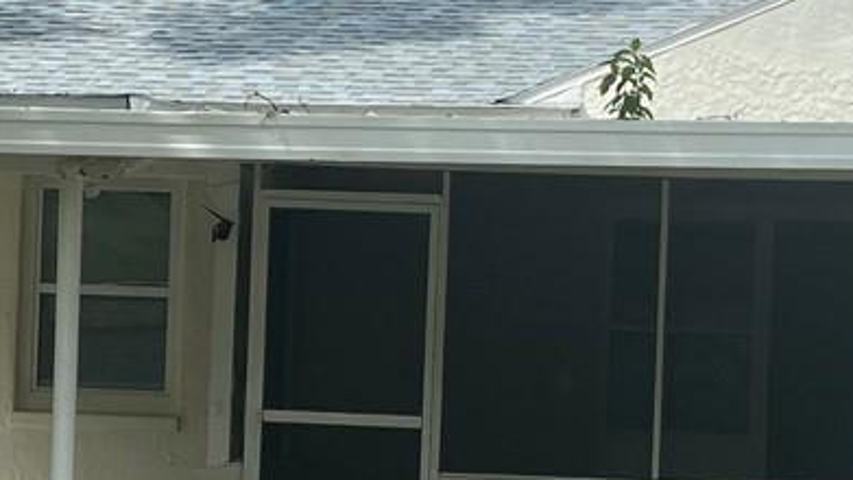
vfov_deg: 10.4
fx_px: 2624
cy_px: 452
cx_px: 467
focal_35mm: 116
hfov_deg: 18.5
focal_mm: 4.25
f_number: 1.8
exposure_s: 1/2141
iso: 32
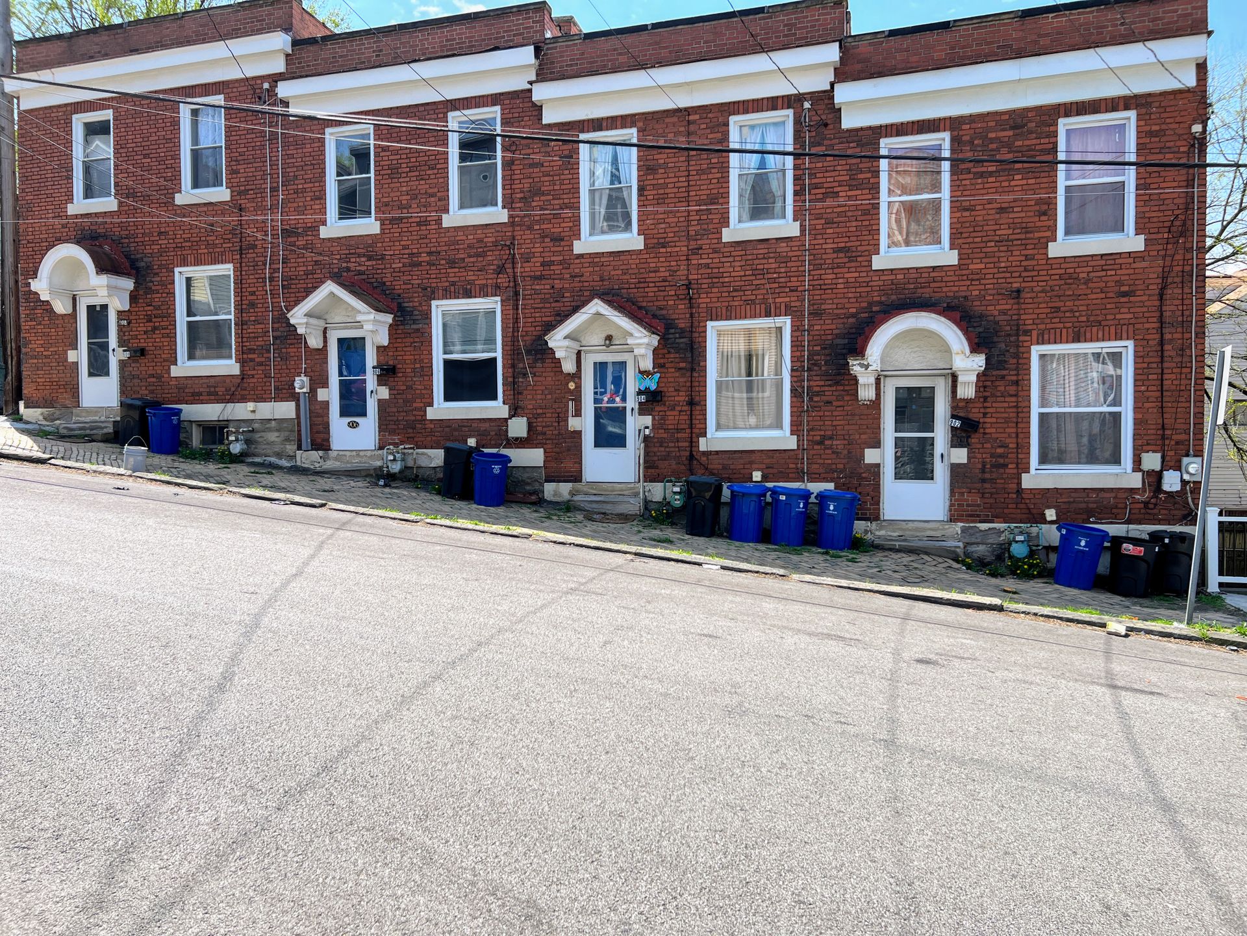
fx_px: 937
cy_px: 468
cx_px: 624
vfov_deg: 53.1
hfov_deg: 67.3
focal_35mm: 26
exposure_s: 1/2165
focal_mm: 5.7
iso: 50
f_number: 1.5
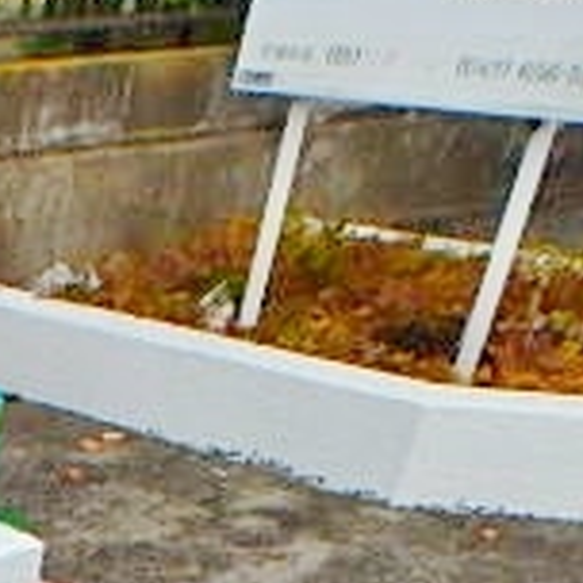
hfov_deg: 16.2
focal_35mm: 78
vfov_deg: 19.2
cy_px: 894
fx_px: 1486
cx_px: -633
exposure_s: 1/320
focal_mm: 3.7
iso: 125
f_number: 3.5
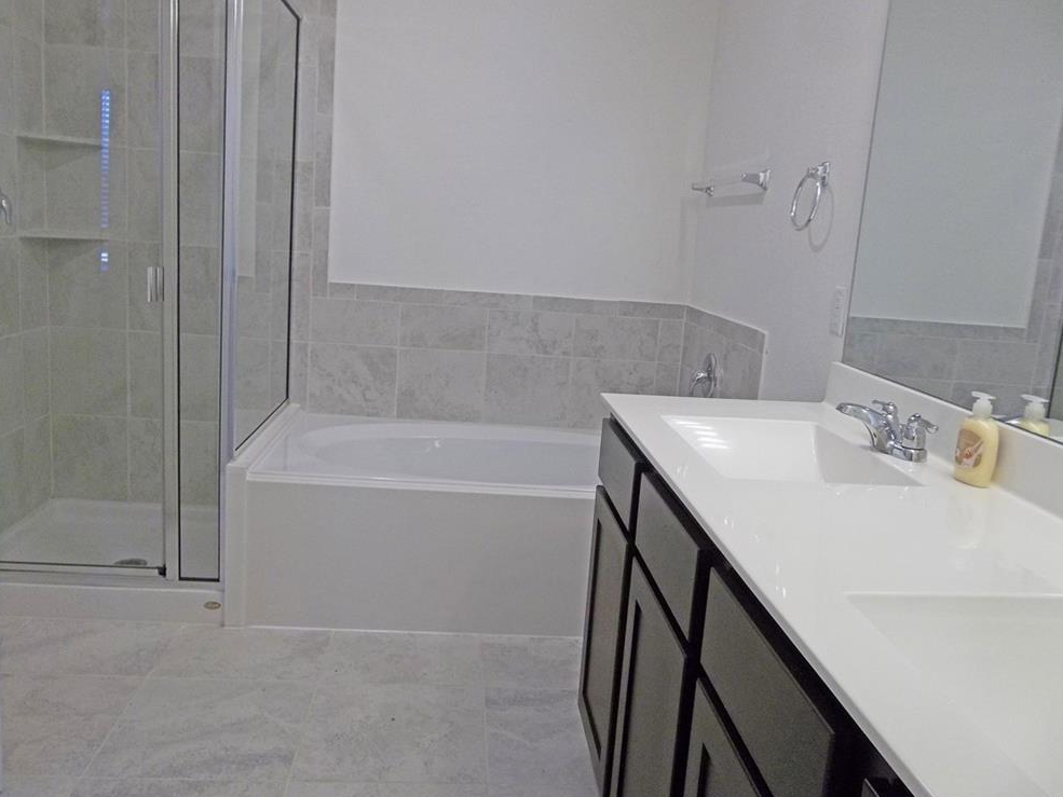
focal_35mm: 28
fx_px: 860
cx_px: 524
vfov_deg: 49.8
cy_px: 393
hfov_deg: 63.4
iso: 107
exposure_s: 1/30
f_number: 3.5
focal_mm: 4.9
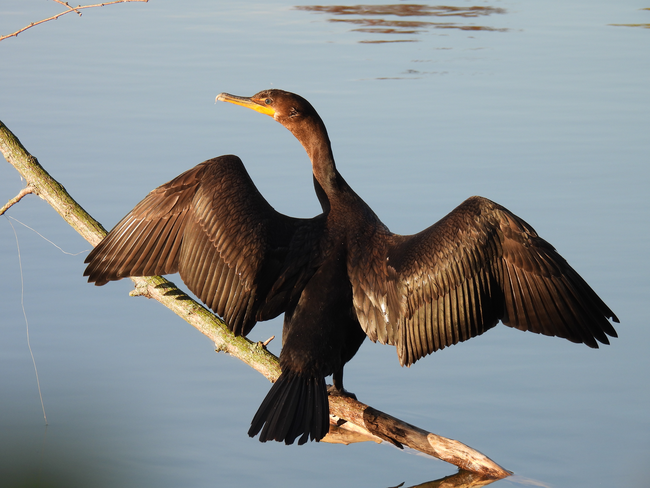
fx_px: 7511
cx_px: 325
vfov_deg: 3.7
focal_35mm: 400
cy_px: 244
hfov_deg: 5.0
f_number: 5
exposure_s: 1/250
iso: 110
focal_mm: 71.4
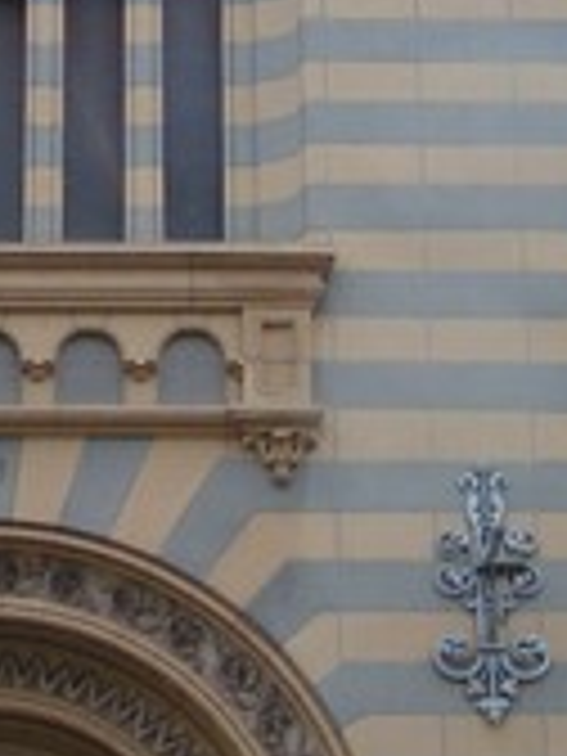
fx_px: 3036
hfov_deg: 10.6
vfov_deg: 14.2
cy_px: 304
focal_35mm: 139
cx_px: 72
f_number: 2.8
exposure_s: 1/50
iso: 80
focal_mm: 5.8
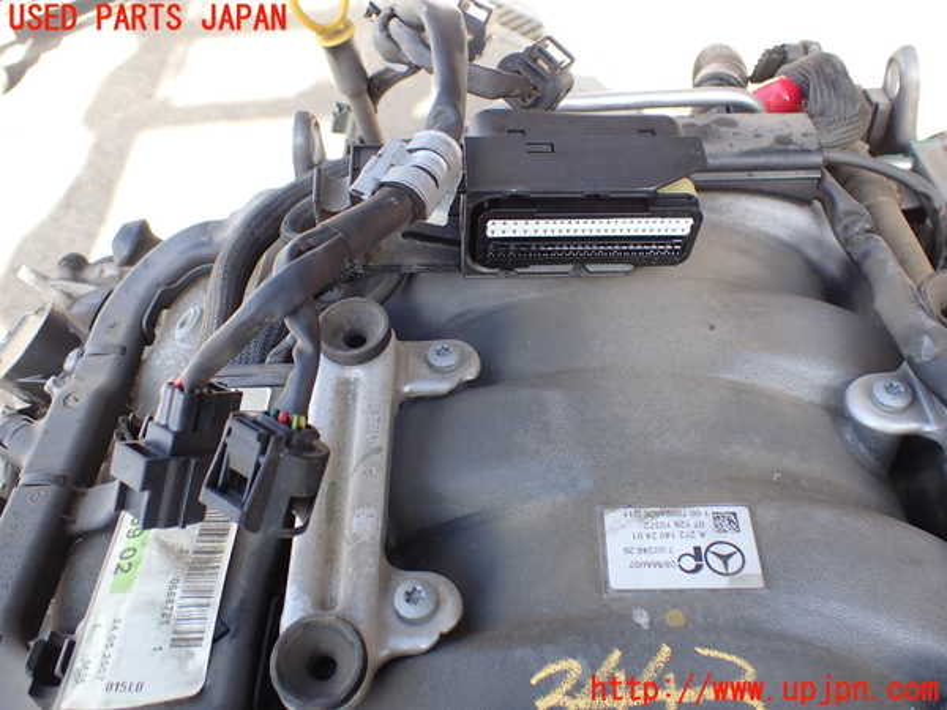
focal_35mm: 30
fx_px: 821
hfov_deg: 60.0
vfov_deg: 46.8
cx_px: 474
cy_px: 355
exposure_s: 1/160
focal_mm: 5.4
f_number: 2.3
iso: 100
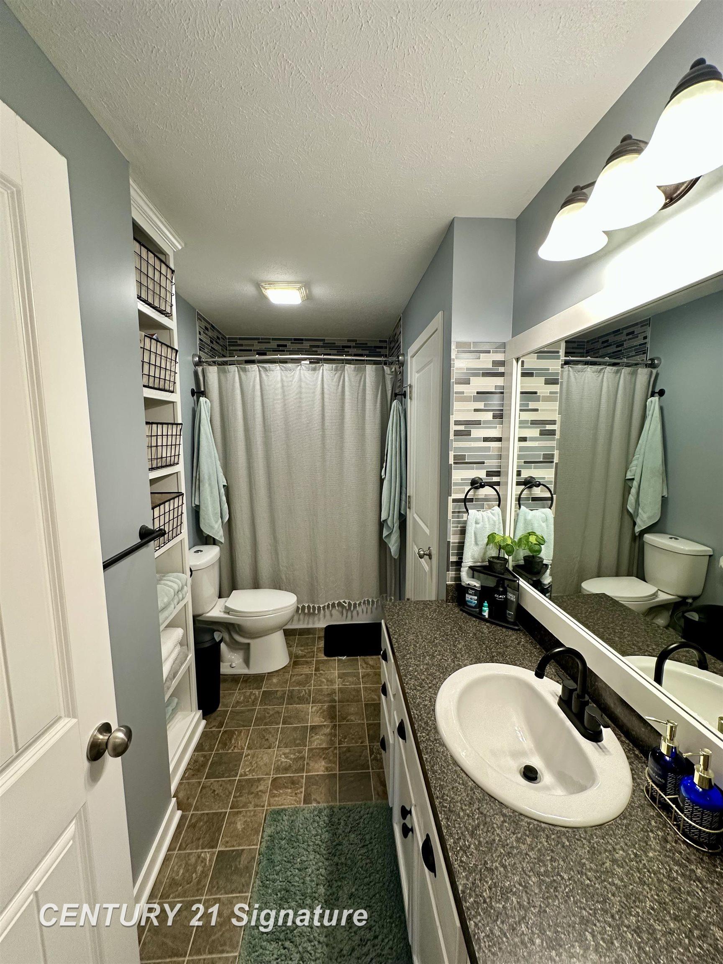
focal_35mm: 14
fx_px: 390
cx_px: 362
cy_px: 482
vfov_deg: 102.1
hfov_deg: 85.7
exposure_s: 1/60
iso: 160
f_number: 2.2
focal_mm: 2.22
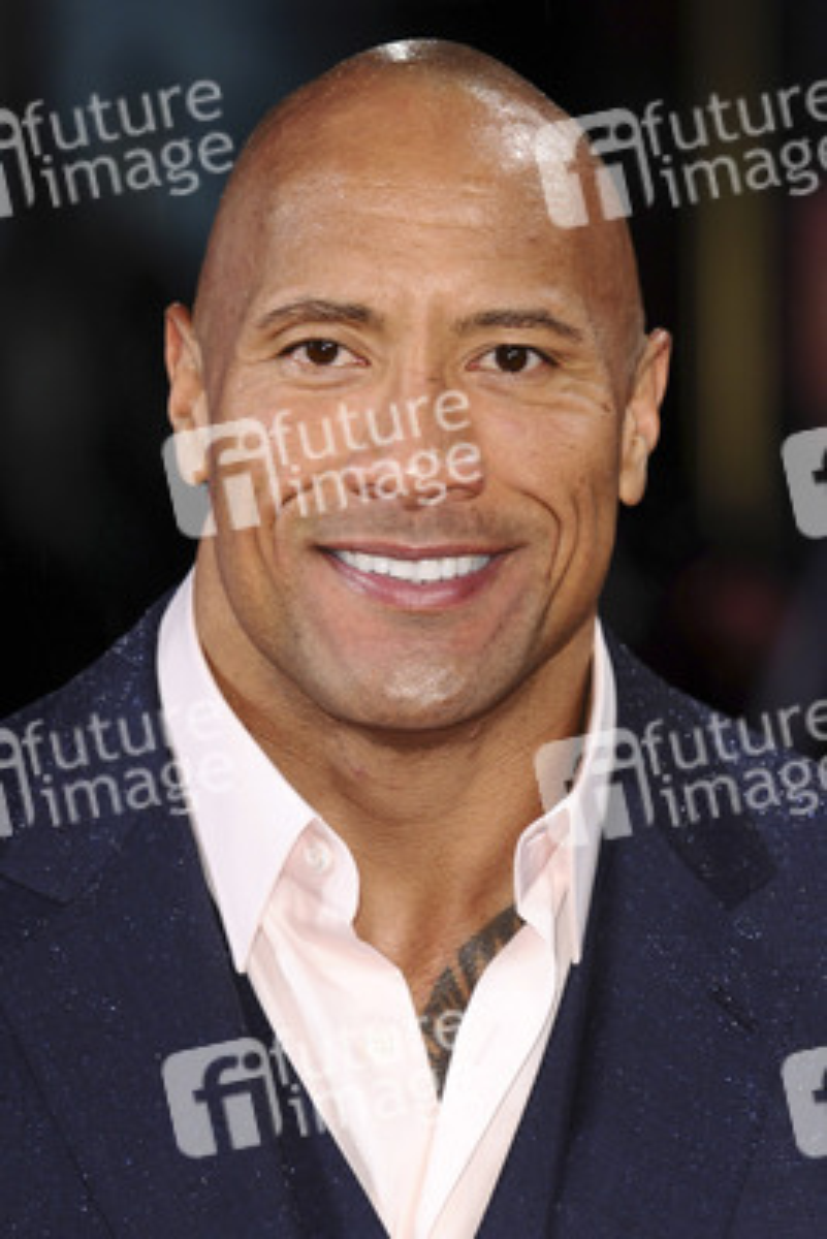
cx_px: 414
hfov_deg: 5.9
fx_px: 8004
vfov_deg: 8.9
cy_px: 620
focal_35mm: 232
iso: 320
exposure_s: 1/250
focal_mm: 155
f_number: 4.5
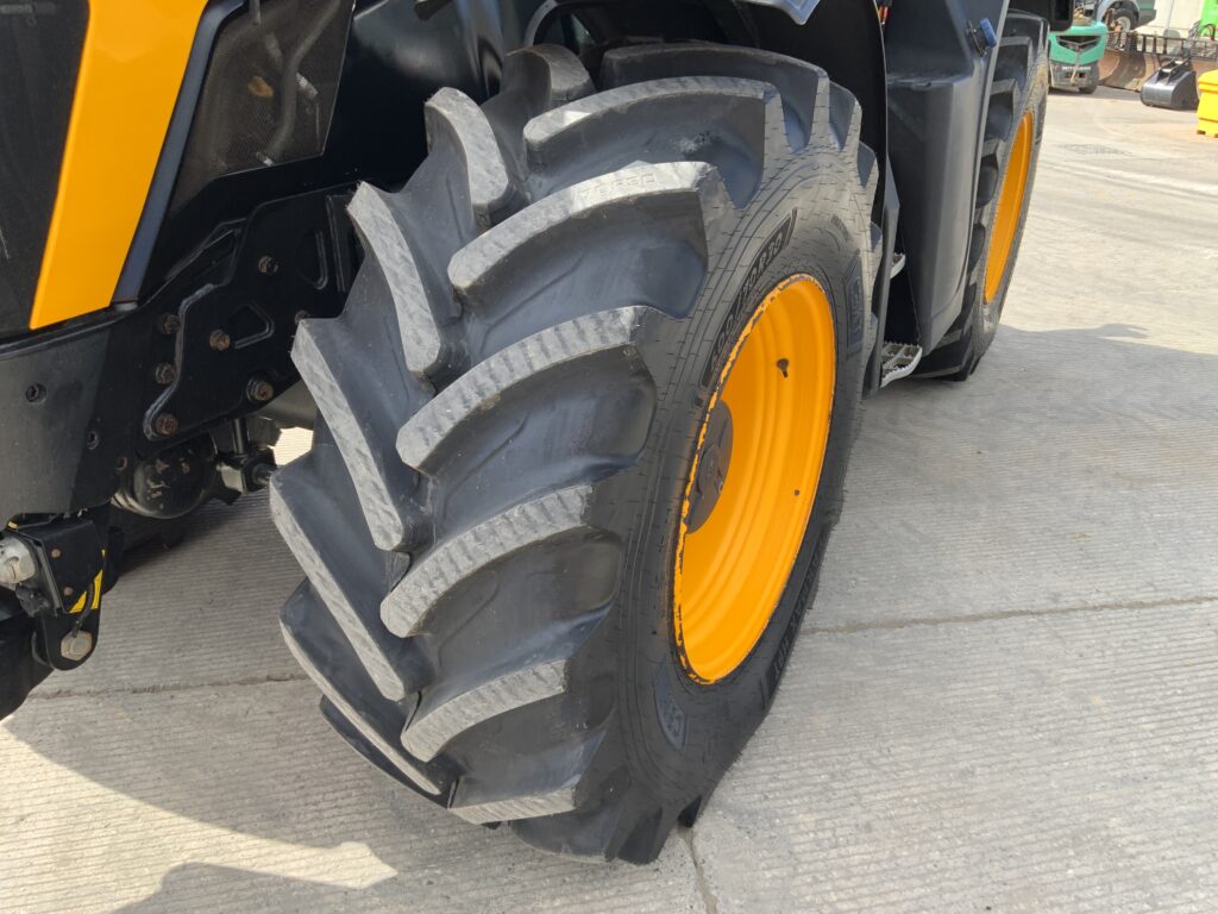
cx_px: 609
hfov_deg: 61.7
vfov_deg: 48.2
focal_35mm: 29
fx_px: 1020
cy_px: 457
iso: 16
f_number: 1.8
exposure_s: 1/307
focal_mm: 3
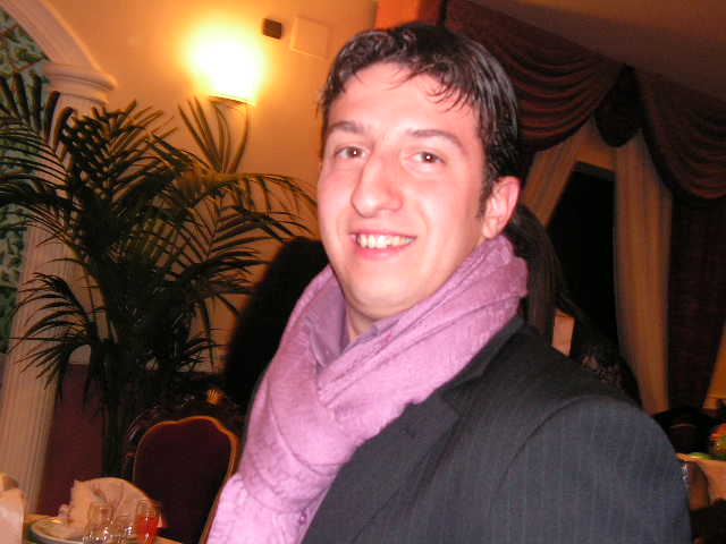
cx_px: 363
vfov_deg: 31.5
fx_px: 965
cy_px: 272
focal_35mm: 46
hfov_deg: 41.2
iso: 200
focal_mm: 7.8
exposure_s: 1/40
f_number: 3.2
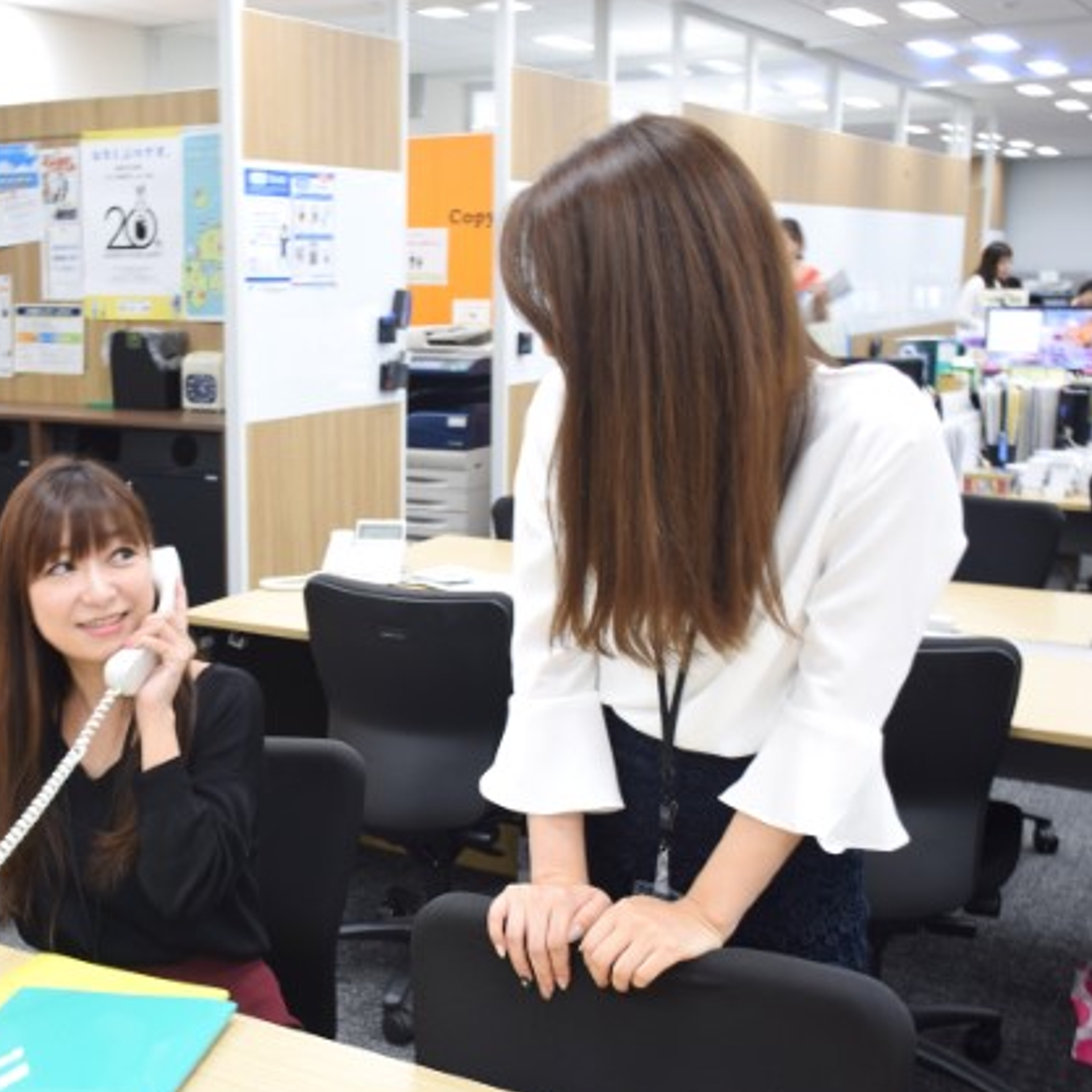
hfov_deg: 35.4
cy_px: 558
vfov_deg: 36.1
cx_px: 301
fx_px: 1677
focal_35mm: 47
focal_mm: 24
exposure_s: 1/10
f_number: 4.5
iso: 250
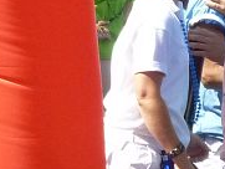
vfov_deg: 1.4
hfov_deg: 1.9
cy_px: -34
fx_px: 6699
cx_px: 121
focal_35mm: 1030
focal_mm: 29.9
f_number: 4.5
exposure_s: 1/400
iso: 320
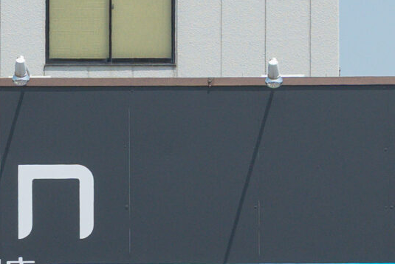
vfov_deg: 3.4
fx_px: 4412
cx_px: 283
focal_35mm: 402
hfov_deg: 5.1
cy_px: 341
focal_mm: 56
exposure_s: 1/1250
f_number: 8
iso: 400
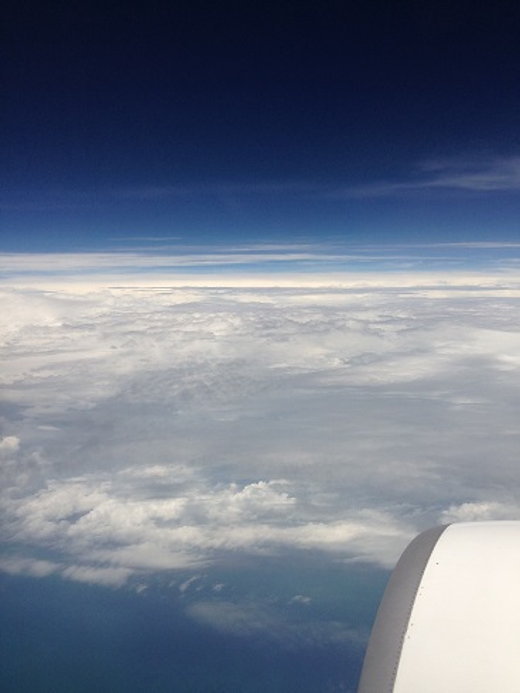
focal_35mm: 33
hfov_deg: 43.0
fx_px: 660
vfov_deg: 55.3
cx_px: 260
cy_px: 346
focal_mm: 4.12
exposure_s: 1/3012
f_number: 2.4
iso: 50
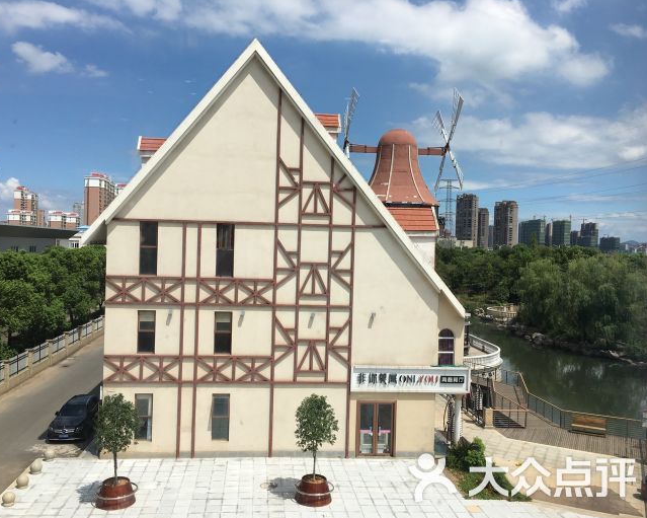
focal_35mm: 31
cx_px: 308
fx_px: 594
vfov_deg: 47.1
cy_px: 264
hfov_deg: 57.2
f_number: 2.2
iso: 25
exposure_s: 1/2262
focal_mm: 4.15
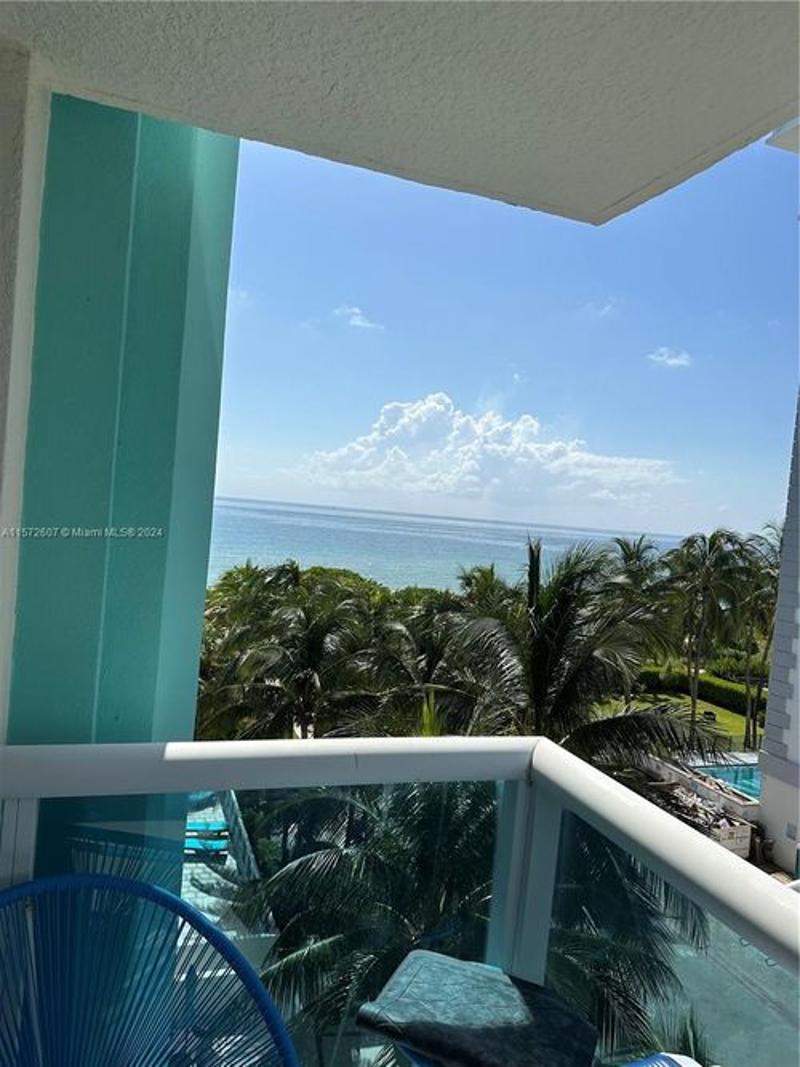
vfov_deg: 71.6
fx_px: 740
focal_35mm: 24
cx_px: 400
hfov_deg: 56.8
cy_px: 534
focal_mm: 6.86
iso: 80
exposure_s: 1/8929
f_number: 1.78
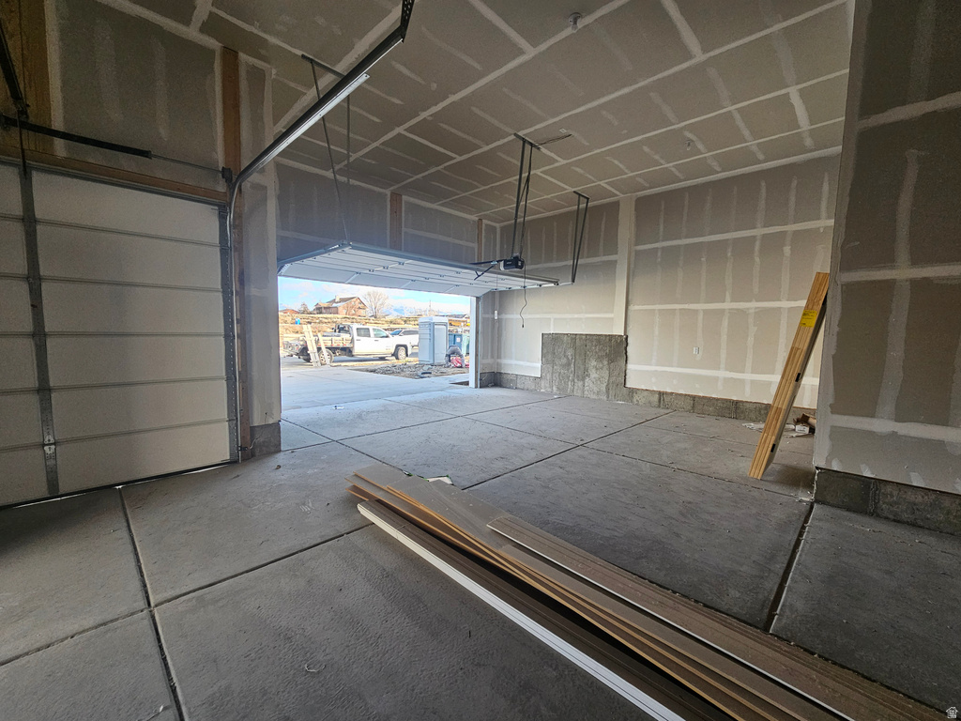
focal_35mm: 13
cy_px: 360
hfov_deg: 106.2
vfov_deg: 89.9
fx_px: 361
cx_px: 480
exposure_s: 1/207
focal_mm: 2.2
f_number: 2.2
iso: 125
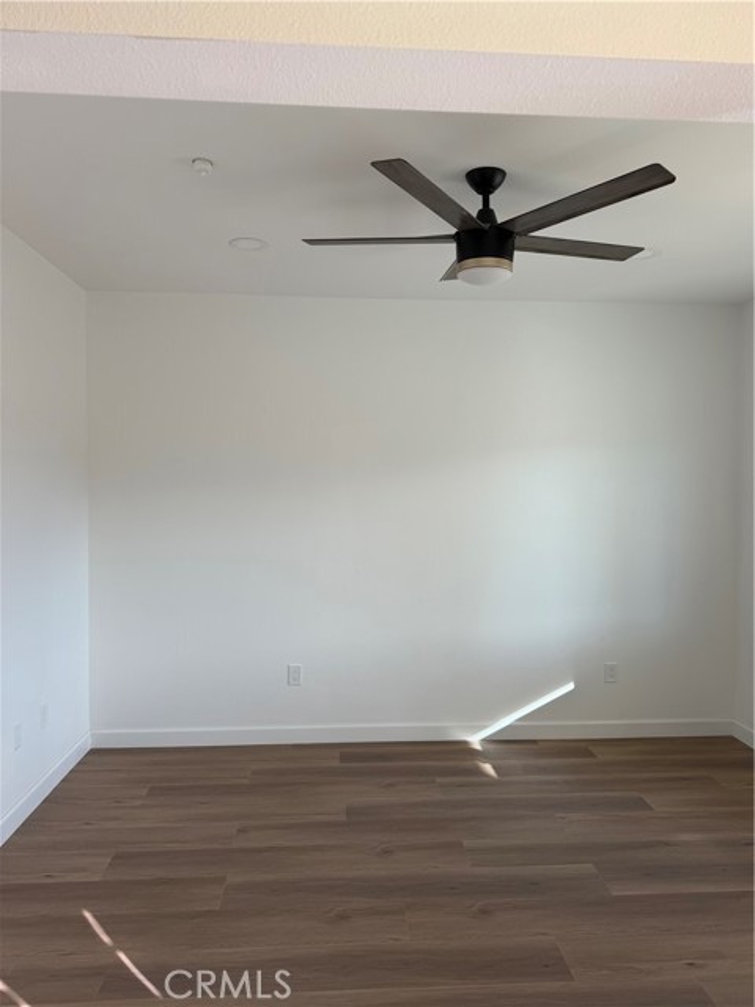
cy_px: 504
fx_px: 698
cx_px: 378
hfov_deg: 56.8
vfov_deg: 71.6
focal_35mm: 24
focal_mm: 6.76
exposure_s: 1/401
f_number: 1.78
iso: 80
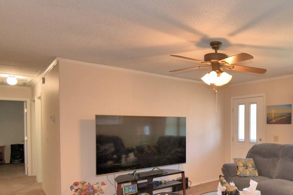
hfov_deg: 62.5
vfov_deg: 47.1
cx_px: 229
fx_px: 220
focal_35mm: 27
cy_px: 131
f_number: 4.5
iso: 250
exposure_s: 1/30
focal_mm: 10
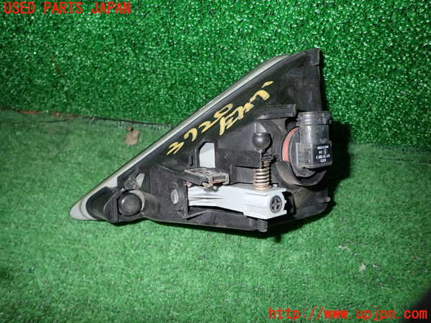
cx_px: 216
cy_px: 162
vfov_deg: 54.9
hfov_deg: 69.4
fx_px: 311
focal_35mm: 25
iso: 320
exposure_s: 1/30
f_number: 5.6
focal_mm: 4.5
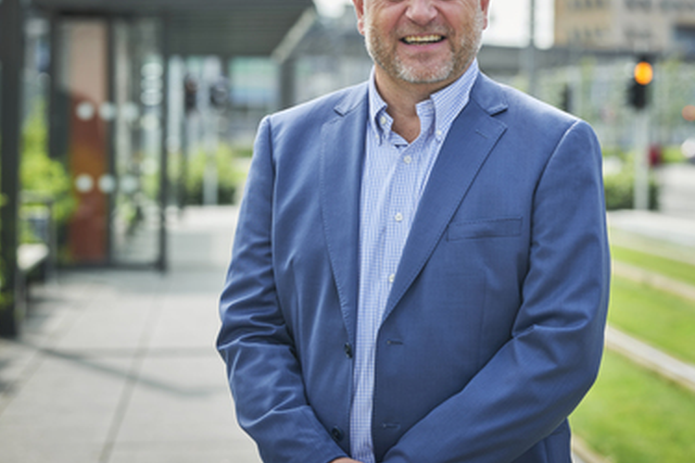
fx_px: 2703
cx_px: 430
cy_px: 187
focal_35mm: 140
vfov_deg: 9.8
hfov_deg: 14.6
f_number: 4.5
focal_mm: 105
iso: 50
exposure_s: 1/160
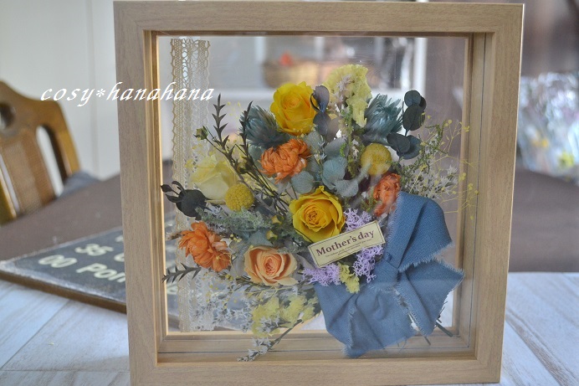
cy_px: 193
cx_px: 290
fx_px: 627
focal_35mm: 39
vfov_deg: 34.2
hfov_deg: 49.6
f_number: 4.2
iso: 1100
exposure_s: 1/60
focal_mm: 26
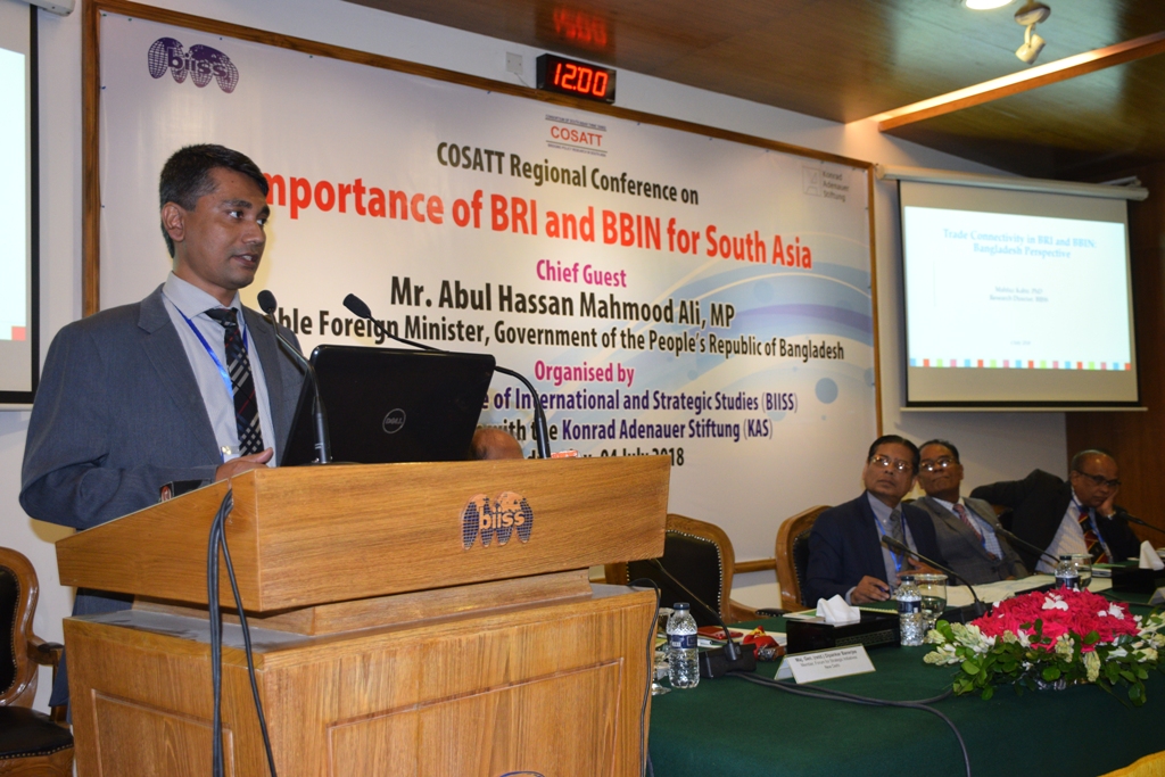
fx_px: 1117
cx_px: 582
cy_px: 388
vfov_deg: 38.4
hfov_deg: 55.1
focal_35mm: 34
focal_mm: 23
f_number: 5
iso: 800
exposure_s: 1/100
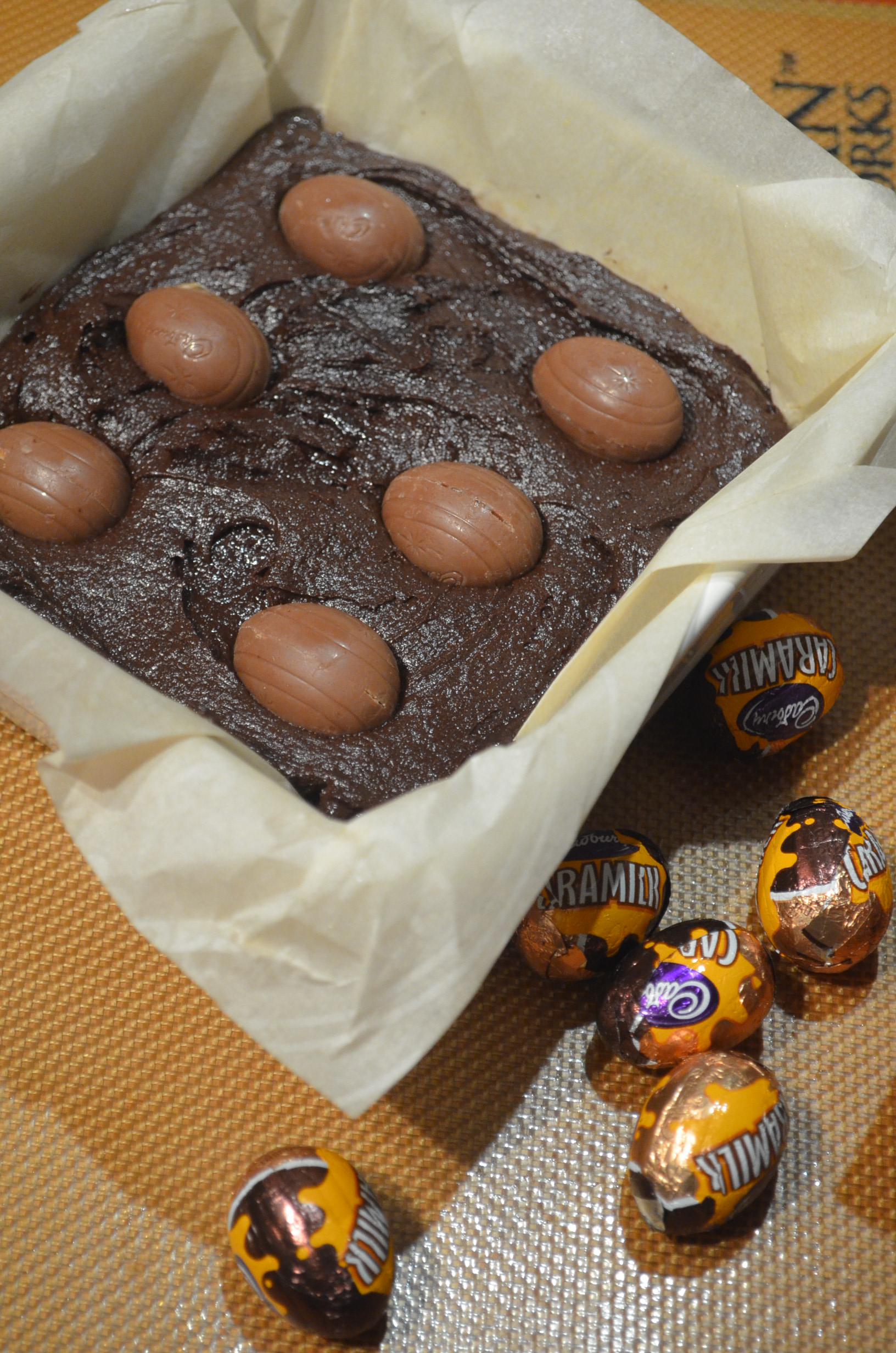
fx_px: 2531
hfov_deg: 20.1
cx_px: 448
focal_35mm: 68
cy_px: 676
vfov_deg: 29.9
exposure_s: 1/45
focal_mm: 45
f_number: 5.3
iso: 1600
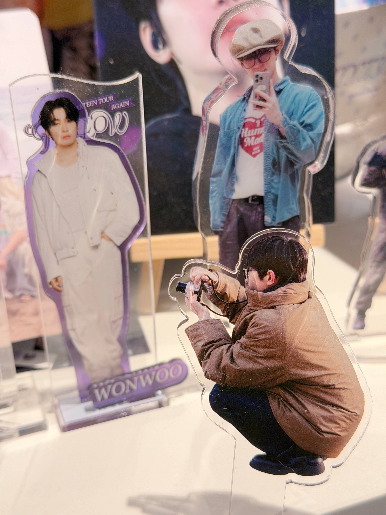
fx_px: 714
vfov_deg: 39.7
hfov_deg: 30.3
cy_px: 258
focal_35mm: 48
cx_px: 193
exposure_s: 1/60
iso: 100
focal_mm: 6.76
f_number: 1.78
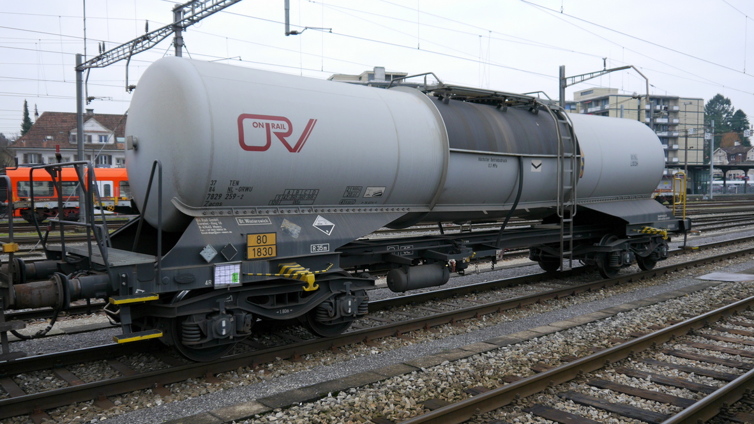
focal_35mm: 31
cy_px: 220
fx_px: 620
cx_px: 379
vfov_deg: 37.8
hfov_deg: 62.6
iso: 160
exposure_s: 1/125
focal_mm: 14
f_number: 3.5
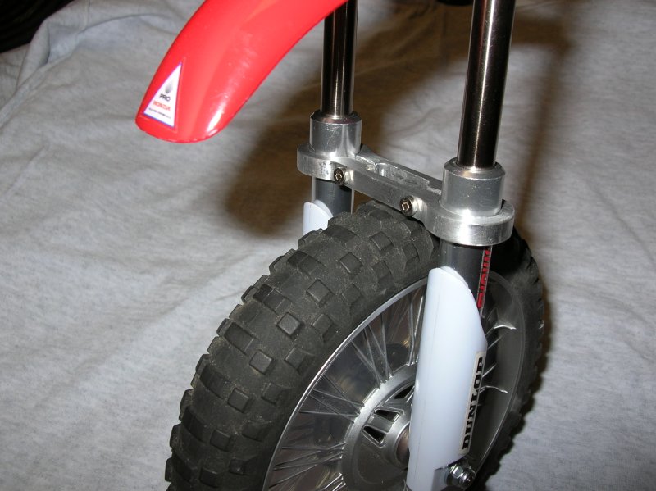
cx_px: 328
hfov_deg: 51.4
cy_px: 246
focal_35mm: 36
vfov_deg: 39.6
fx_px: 682
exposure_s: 1/60.1
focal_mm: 6
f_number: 3.7
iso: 50
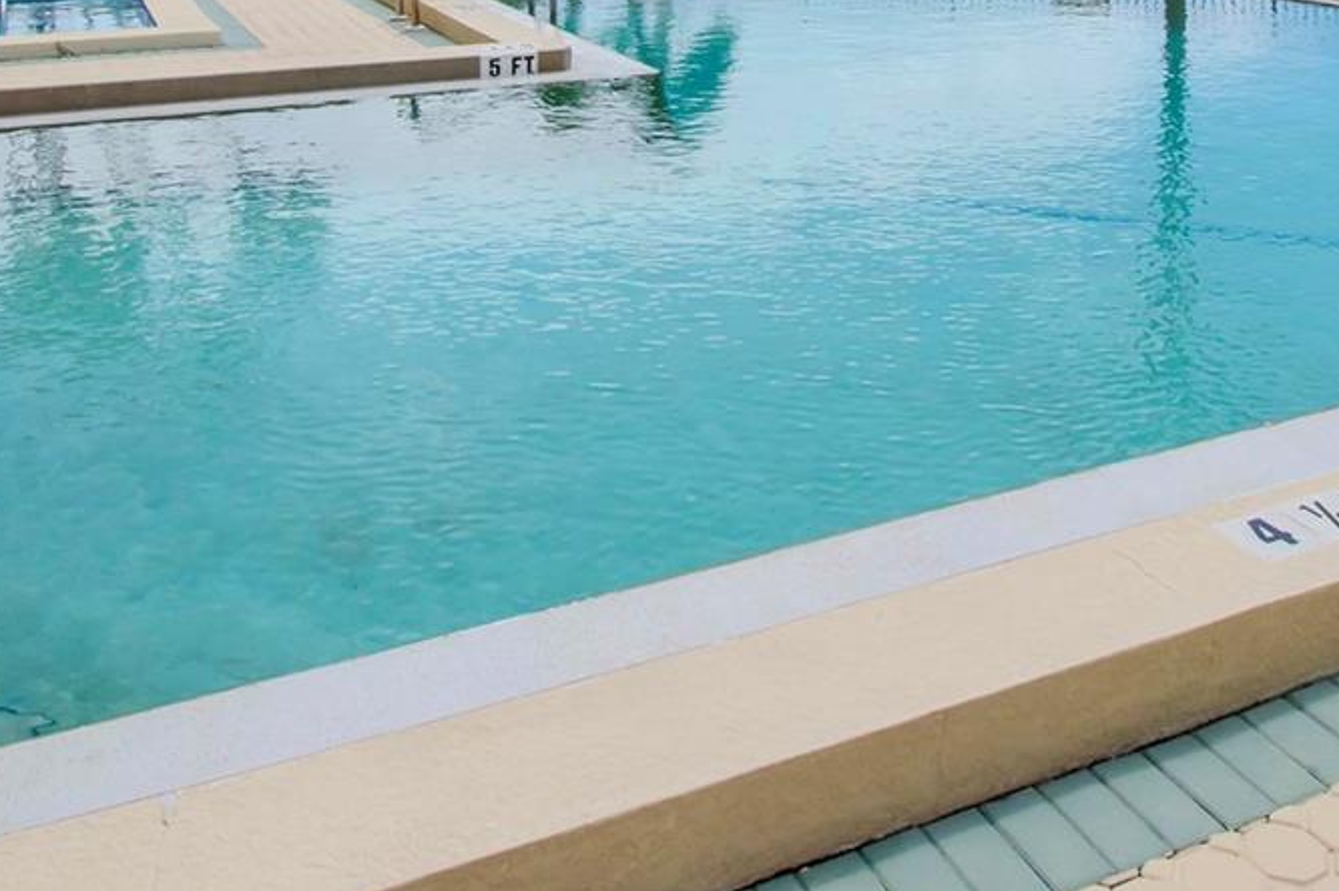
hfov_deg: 52.8
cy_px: -169
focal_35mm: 36
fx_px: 1338
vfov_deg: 31.2
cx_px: 807
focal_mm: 10
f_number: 10
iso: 800
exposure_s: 1/1600
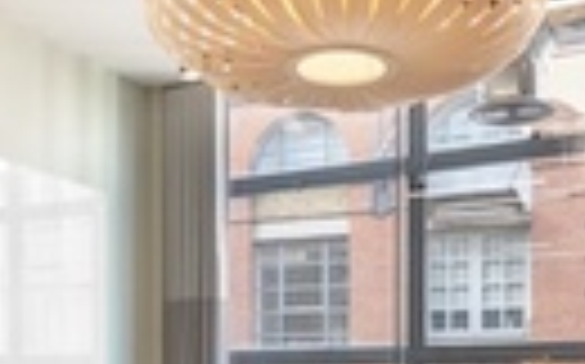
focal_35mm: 59
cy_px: 508
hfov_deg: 34.6
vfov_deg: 19.7
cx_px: 279
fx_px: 940
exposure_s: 1/8
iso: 100
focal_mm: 15
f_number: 8
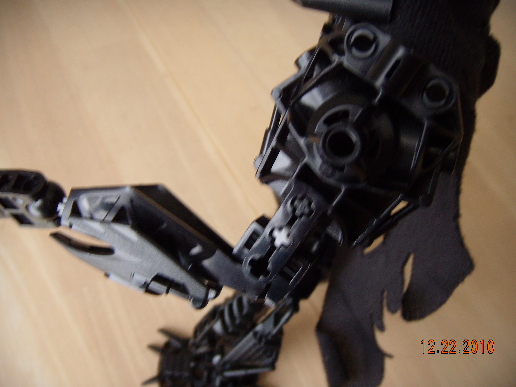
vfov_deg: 37.7
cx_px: 258
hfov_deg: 49.0
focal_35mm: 38
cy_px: 194
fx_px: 566
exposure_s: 1/30.3
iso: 86
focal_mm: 6.4
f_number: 3.5
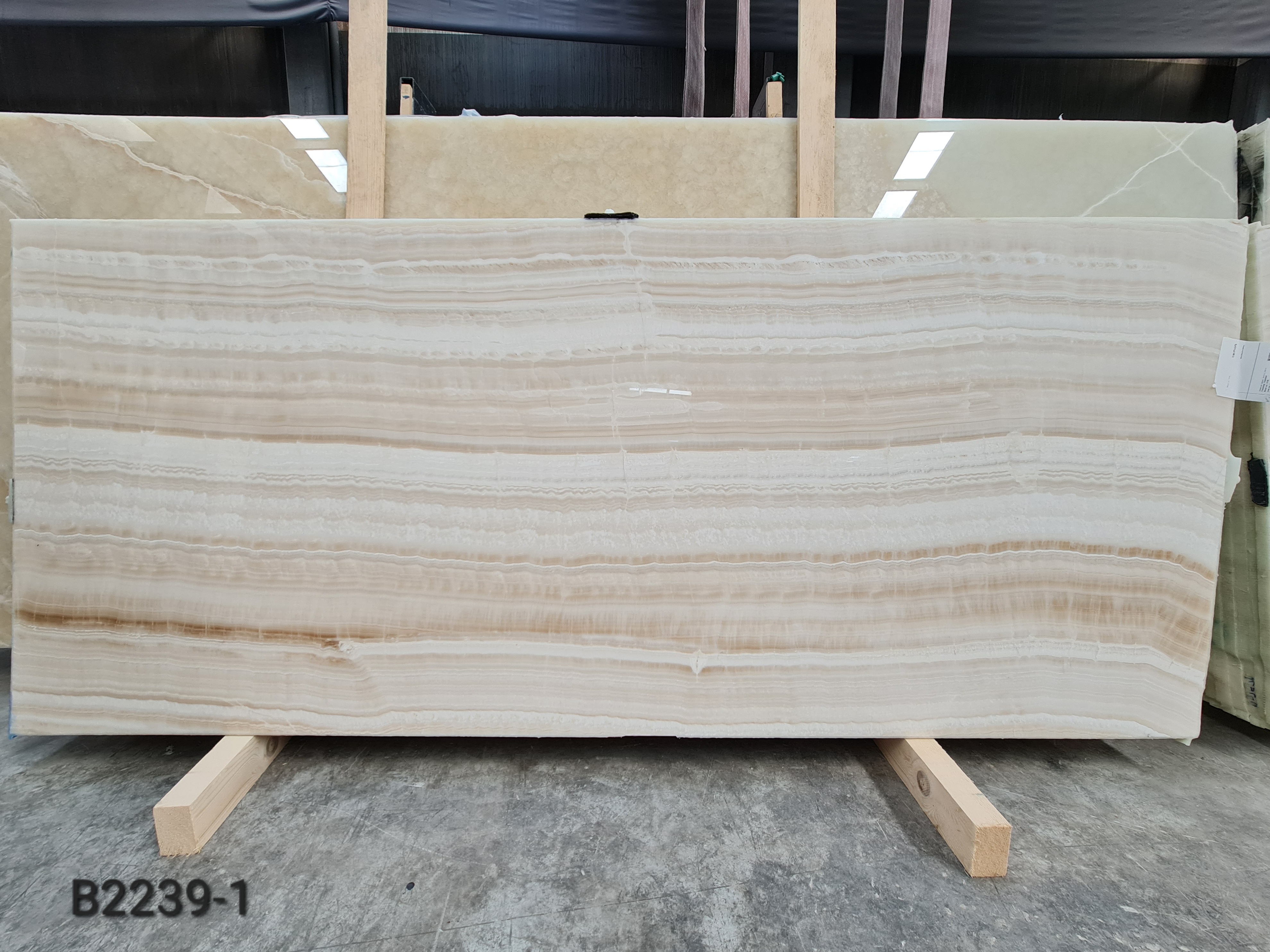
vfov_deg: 89.9
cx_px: 635
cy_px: 476
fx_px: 477
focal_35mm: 13
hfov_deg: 106.2
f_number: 2.2
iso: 100
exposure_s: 1/50
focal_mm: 2.2
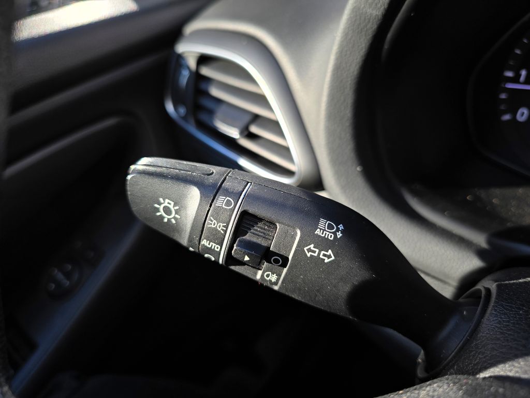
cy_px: 199
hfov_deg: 73.9
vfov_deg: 58.9
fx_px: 352
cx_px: 265
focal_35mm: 23
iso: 25
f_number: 1.7
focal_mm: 6.3
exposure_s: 1/180
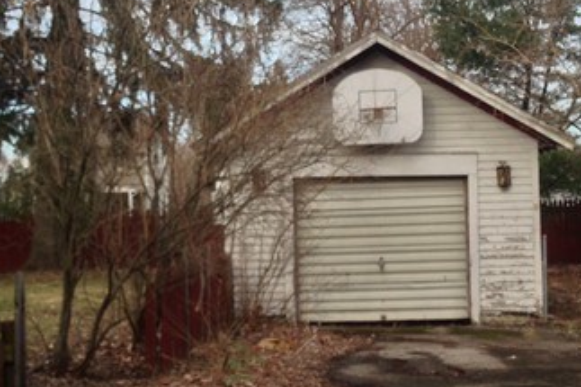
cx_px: 288
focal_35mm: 68
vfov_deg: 20.0
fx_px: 1097
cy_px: 230
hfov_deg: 29.7
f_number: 2.4
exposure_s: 1/390
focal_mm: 4.12
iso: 50
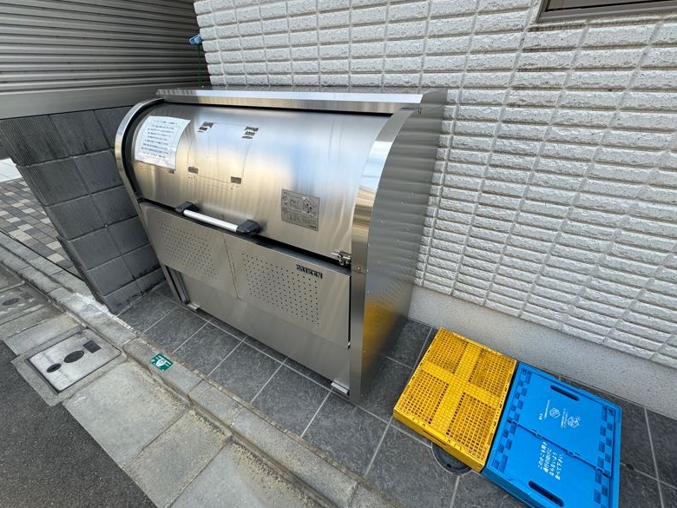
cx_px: 332
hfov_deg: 98.2
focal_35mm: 15
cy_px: 270
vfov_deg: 81.7
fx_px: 293
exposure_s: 1/324
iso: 40
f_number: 2.2
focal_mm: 2.22
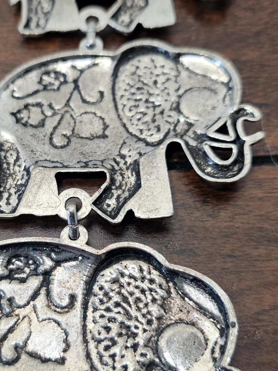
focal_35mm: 48
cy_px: 208
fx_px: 514
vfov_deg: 39.6
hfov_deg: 30.0
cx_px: 87
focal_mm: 6.3
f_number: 1.7
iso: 200
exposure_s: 1/120
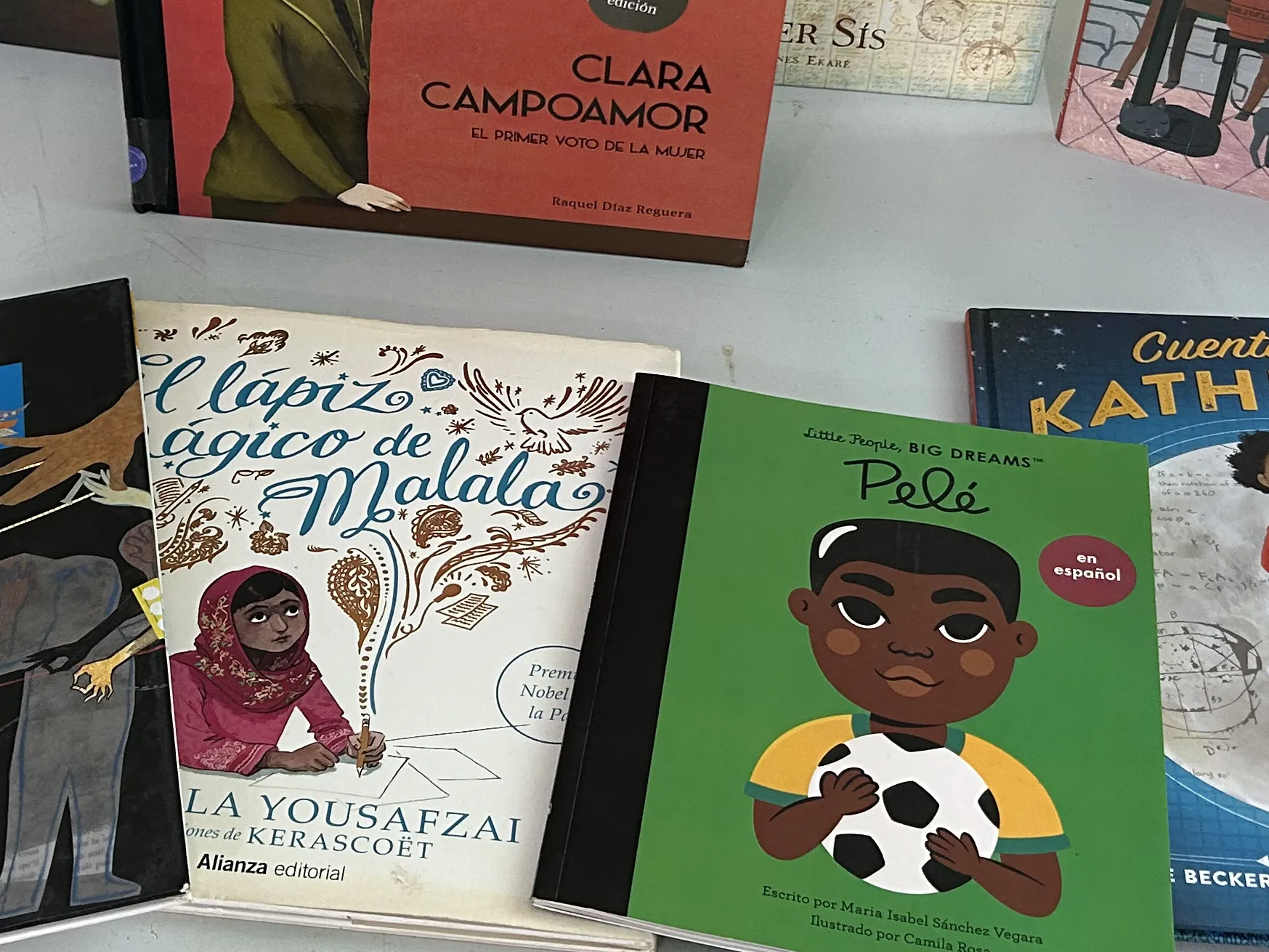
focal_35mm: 60
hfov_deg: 32.1
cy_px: 164
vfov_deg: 24.0
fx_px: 2199
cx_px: 512
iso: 160
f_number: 1.5
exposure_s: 1/60
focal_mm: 5.7
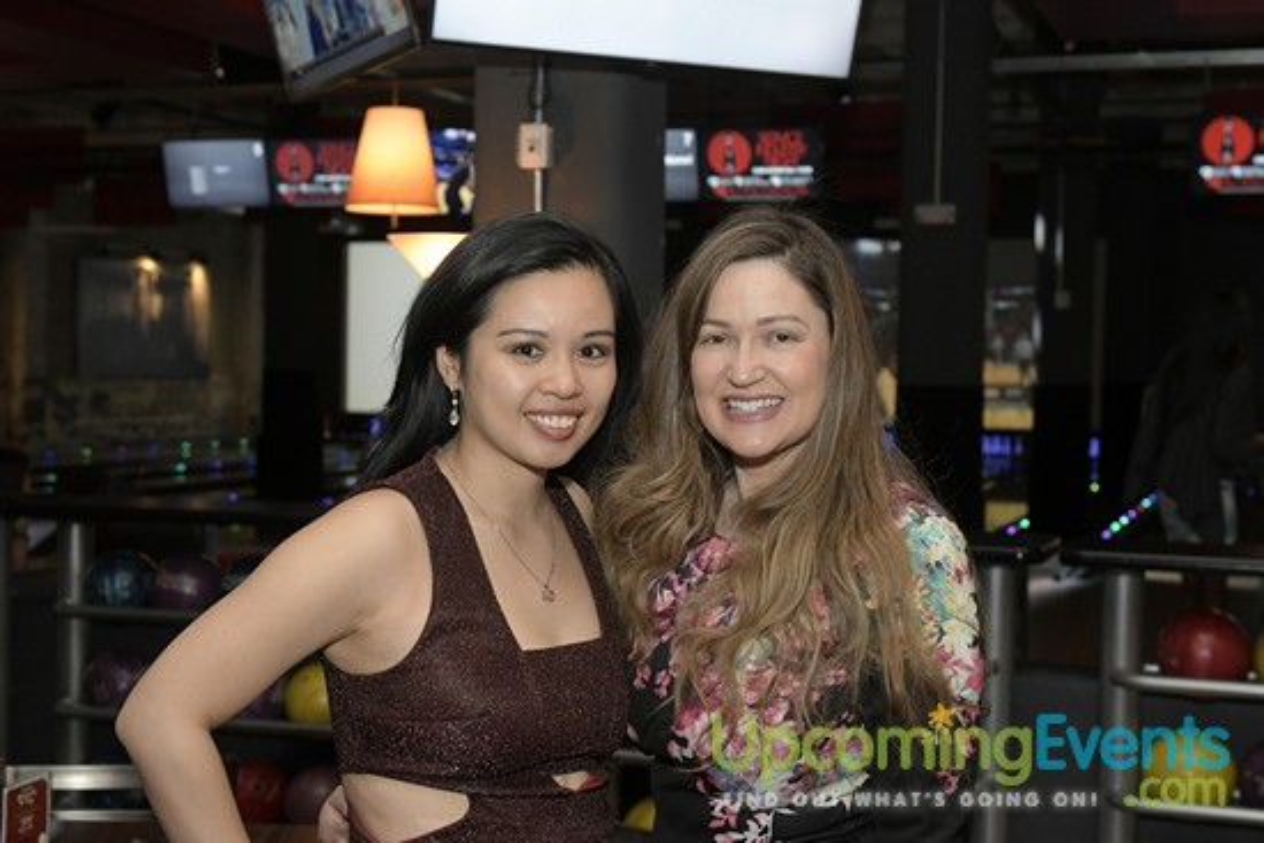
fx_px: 1896
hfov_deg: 36.9
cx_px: 632
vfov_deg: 25.1
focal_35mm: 54
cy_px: 422
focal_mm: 36
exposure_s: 1/100
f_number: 4
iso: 2000
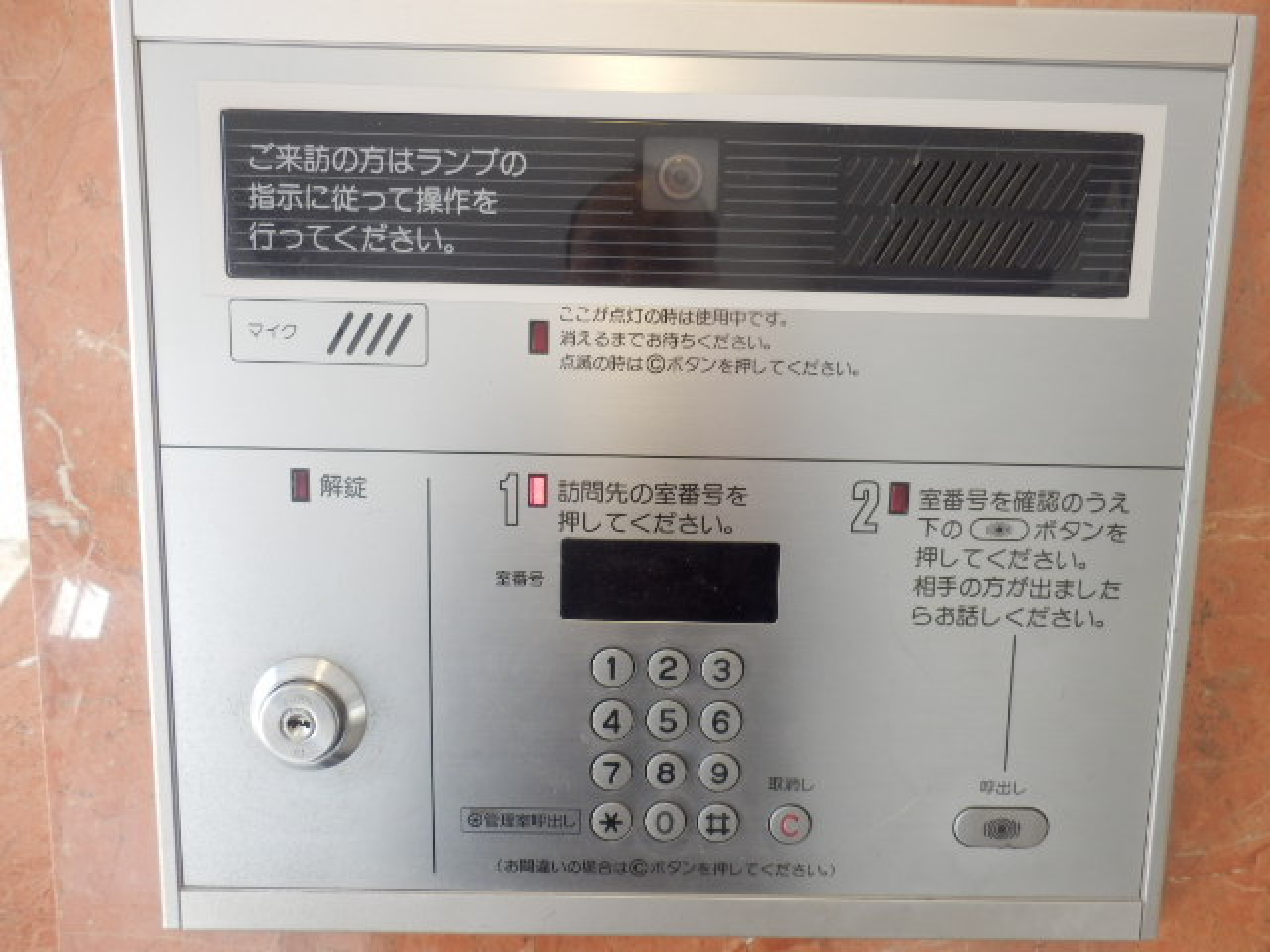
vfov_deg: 56.8
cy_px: 476
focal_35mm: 24
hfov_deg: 71.6
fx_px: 881
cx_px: 635
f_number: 3
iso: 160
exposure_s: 1/30
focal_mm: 4.2
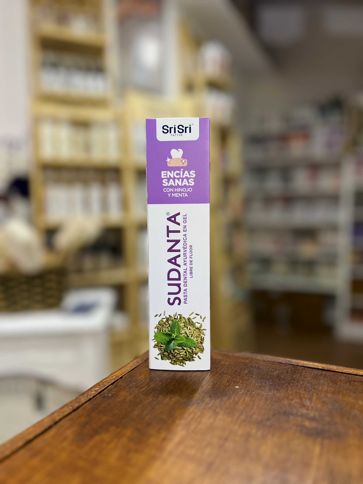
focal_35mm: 26
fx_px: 364
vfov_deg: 67.3
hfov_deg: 53.1
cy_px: 242
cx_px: 182
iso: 125
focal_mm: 5.7
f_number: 1.5
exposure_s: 1/50
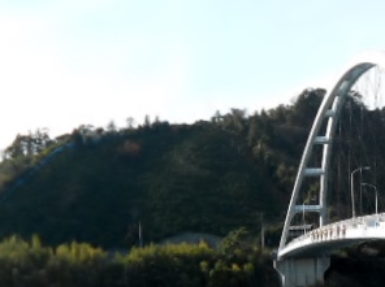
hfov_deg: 23.6
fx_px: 888
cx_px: 364
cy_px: 271
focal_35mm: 80
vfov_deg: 18.0
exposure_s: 1/500
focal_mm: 6.7
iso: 80
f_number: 3.9
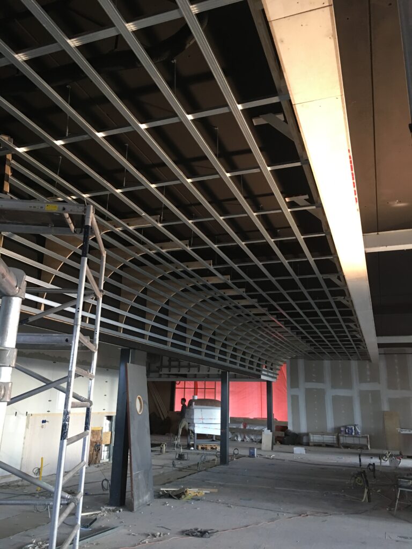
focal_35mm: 29
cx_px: 206
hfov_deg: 48.2
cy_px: 274
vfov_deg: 61.7
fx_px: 460
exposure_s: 1/17
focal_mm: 4.15
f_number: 2.2
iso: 100
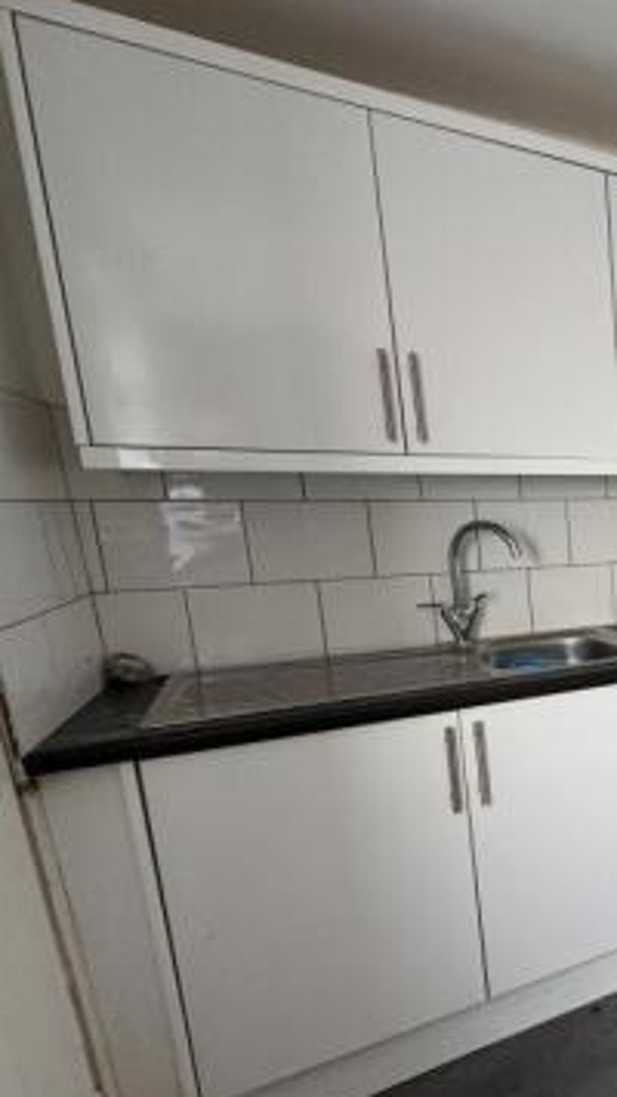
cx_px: 847
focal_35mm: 25
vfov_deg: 73.7
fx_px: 728
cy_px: 627
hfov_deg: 31.8
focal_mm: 2.22
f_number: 2.2
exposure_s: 1/99
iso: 160
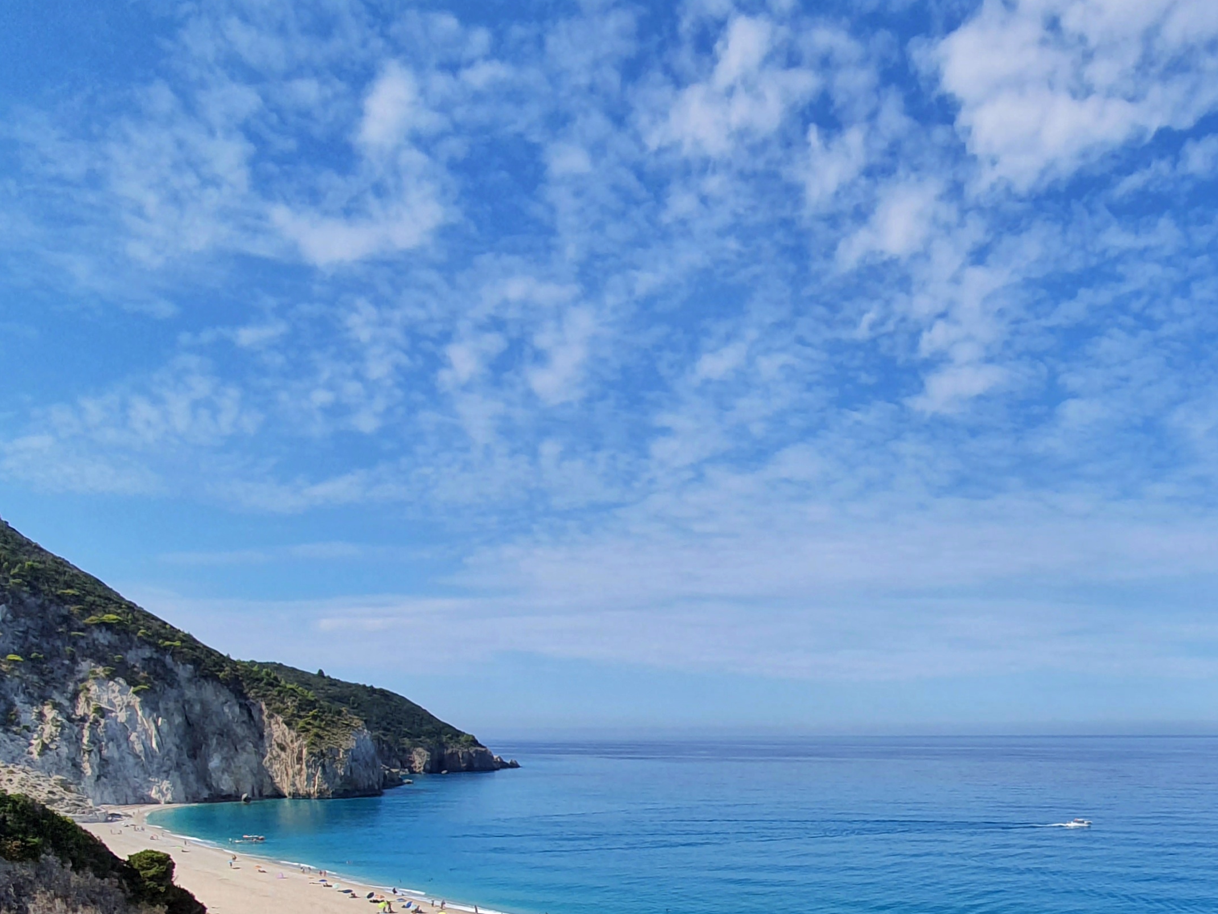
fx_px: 985
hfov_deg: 55.3
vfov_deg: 45.4
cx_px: 1088
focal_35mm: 28
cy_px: 812
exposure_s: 1/1776
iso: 50
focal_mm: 1.8
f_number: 2.2
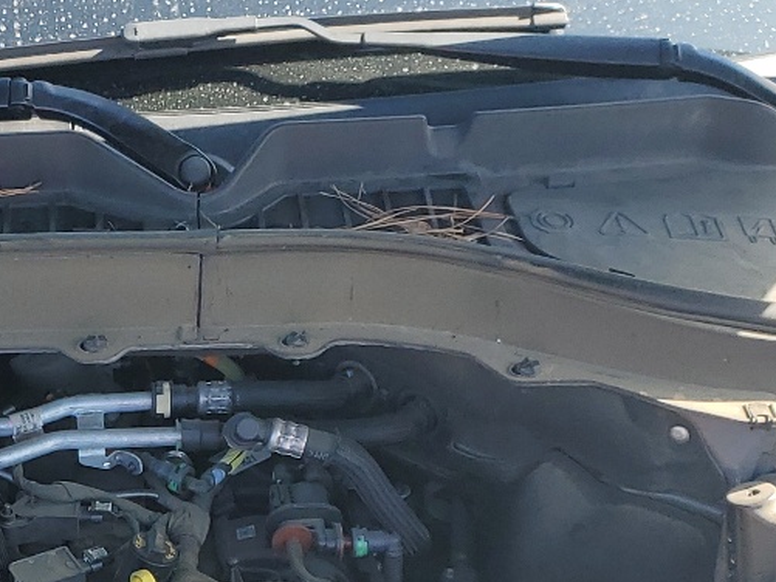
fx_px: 1861
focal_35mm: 83
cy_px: 669
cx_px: 12
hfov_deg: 22.7
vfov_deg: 17.1
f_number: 1.5
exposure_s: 1/556
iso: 50
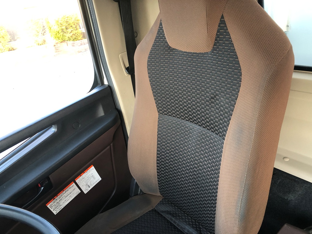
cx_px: 156
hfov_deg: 63.4
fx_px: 252
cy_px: 117
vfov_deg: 49.7
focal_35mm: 28
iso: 40
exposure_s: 1/20
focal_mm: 4
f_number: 1.8
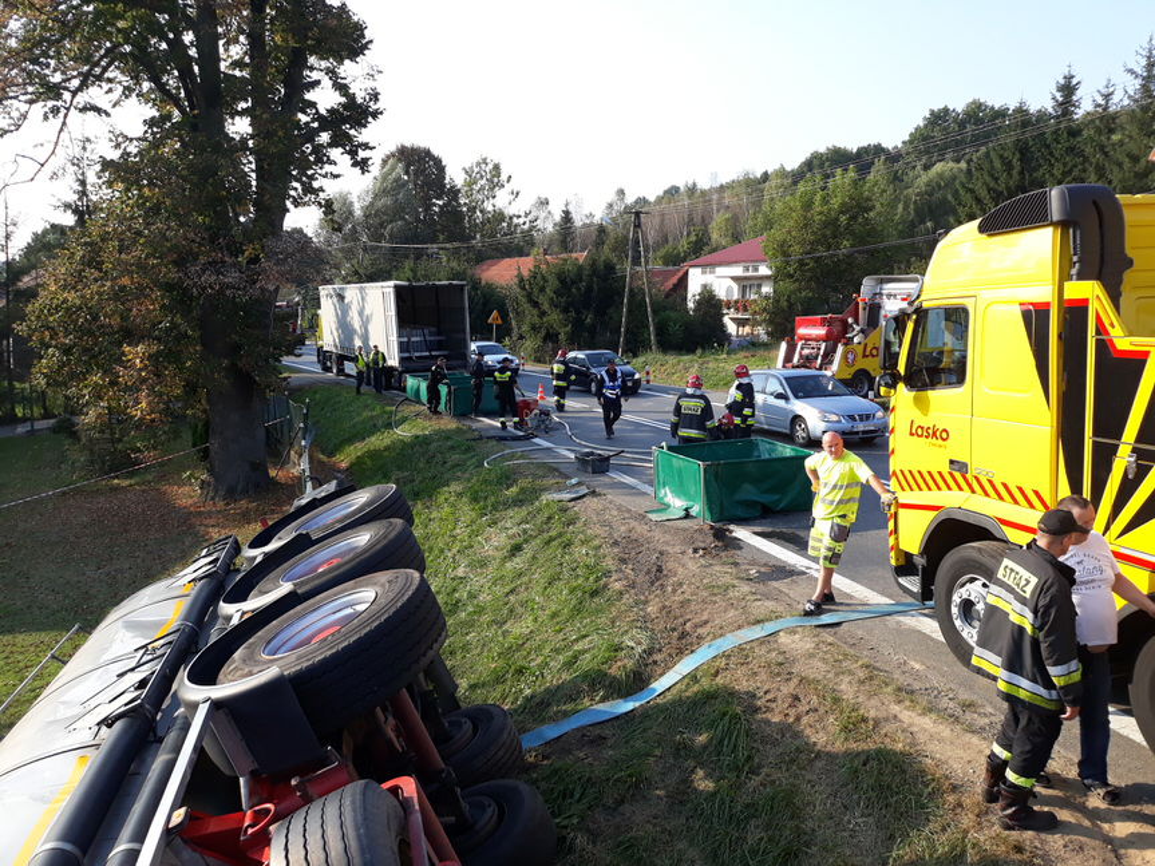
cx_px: 578
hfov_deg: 65.3
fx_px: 901
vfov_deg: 51.3
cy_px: 433
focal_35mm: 27
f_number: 1.7
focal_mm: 3.71
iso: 40
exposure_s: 1/593
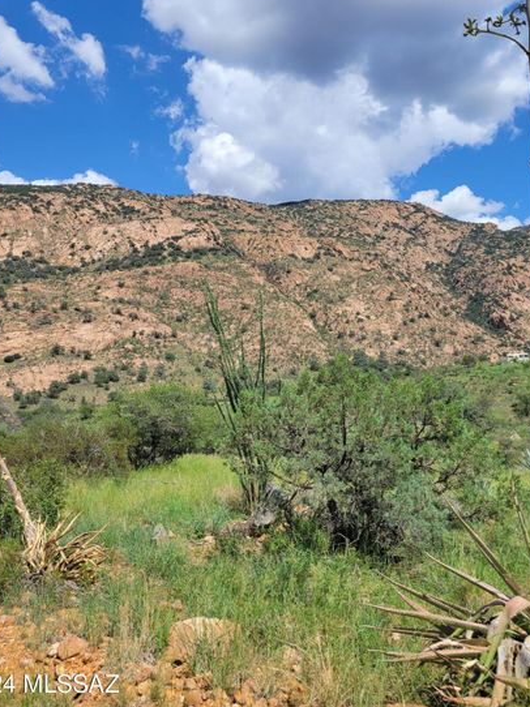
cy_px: 289
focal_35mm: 32
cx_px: 268
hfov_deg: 44.1
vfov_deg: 56.5
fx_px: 654
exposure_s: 1/3134
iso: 40
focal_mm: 5.4
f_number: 1.8
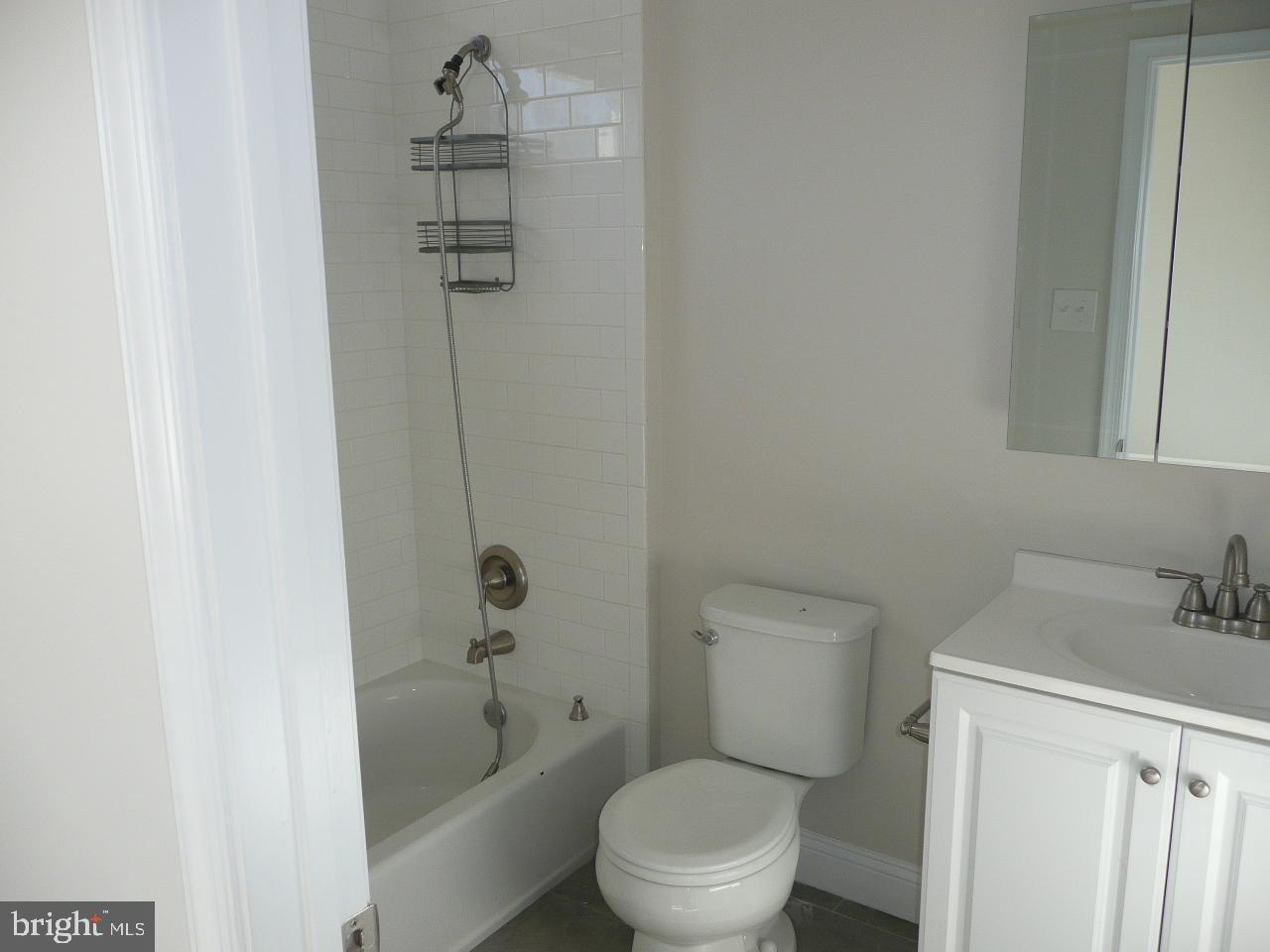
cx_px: 635
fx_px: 1027
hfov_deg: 63.4
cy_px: 476
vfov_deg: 49.7
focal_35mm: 28
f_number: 3.3
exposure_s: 1/80
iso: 100
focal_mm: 4.6
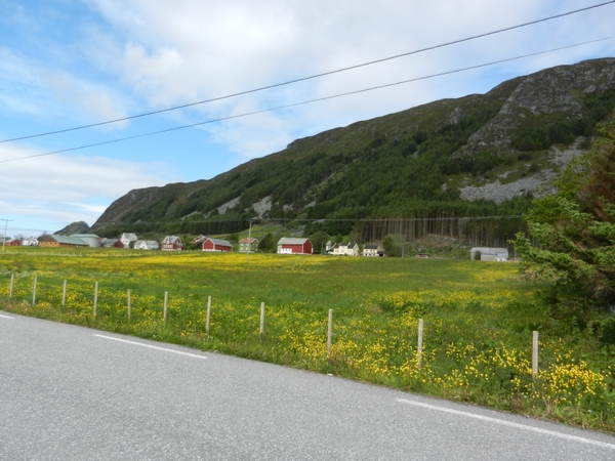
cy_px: 230
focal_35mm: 25
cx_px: 308
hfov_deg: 69.4
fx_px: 444
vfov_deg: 54.9
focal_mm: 4.5
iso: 160
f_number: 3.5
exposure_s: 1/1000
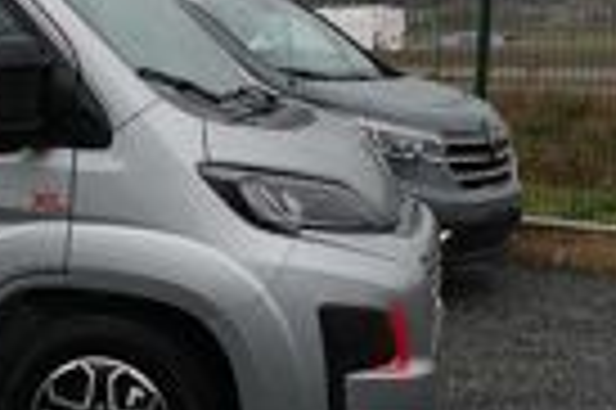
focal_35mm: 70
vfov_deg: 19.4
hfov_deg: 25.6
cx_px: -144
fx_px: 1196
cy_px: 212
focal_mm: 7.6
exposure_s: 1/500
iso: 125
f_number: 2
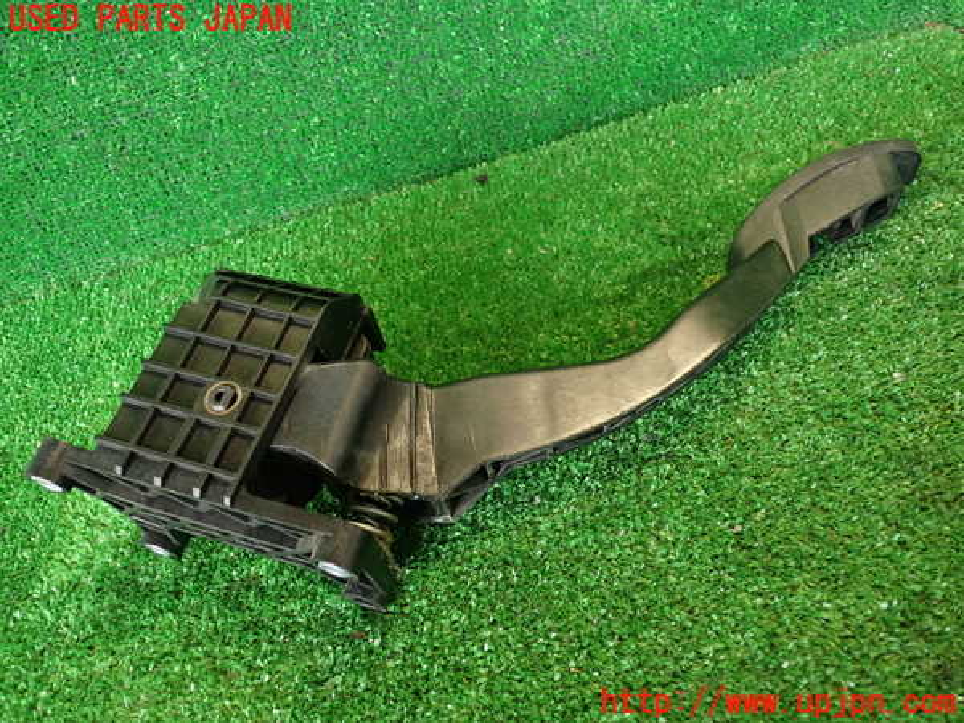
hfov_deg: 60.0
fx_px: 835
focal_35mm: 30
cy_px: 362
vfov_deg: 46.8
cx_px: 482
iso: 200
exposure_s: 1/30
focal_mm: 5.4
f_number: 2.3
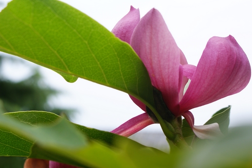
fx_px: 574
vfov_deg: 16.6
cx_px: 169
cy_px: 55
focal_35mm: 82
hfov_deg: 24.6
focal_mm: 40
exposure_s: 1/320
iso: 100
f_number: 5.6
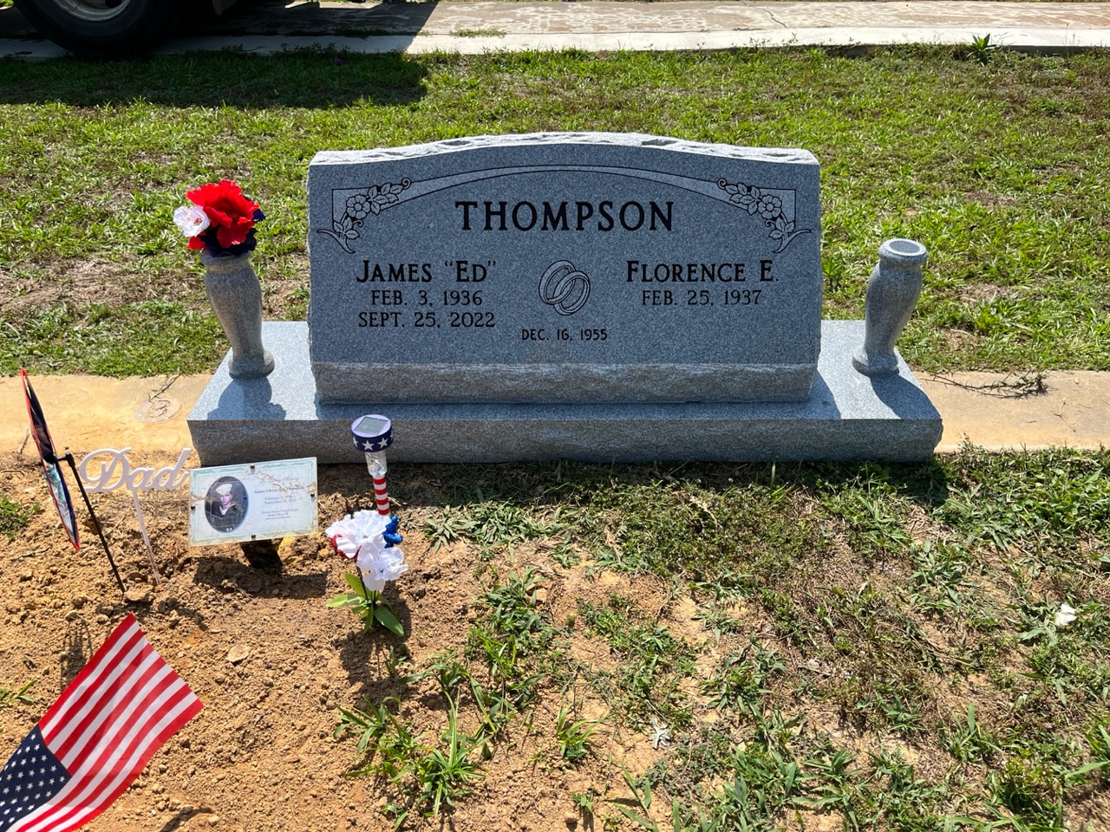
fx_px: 834
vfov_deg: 53.1
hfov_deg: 67.3
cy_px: 416
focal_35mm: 26
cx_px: 555
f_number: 1.6
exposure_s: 1/2632
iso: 50
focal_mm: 5.1
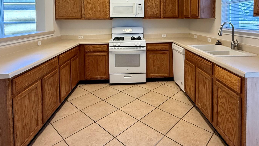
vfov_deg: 46.5
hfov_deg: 78.6
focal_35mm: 23
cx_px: 139
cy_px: 26
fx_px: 158
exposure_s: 1/120
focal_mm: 2.22
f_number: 2.2
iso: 250
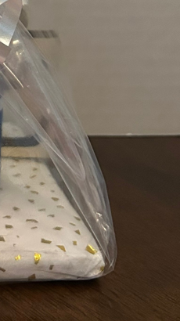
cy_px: -56
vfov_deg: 23.6
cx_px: -135
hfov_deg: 13.2
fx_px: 706
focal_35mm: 83
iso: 500
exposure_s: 1/60
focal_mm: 5.7
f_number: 1.5
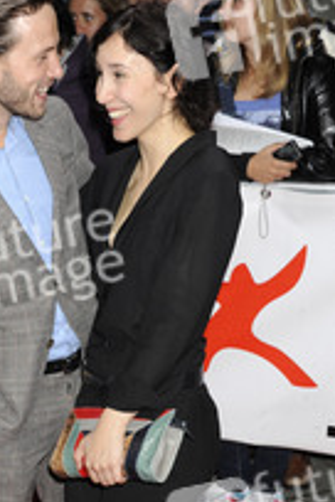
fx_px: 1424
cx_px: 69
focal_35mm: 102
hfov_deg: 13.4
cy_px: 391
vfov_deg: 19.8
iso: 400
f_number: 7.1
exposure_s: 1/250
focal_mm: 52
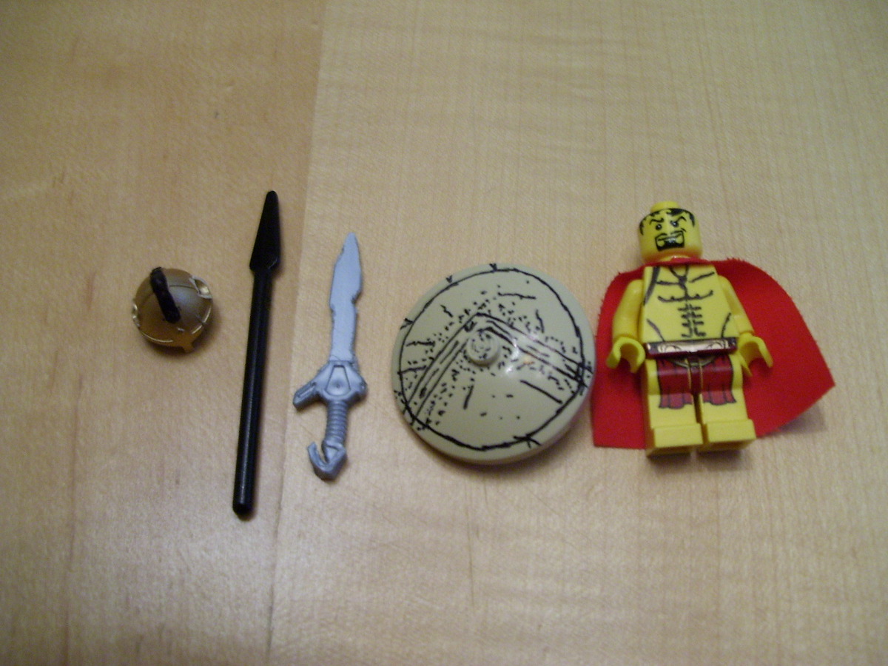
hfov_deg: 51.4
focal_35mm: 36
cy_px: 333
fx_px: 924
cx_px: 444
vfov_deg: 39.7
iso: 160
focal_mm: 6
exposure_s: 1/20
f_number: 2.7
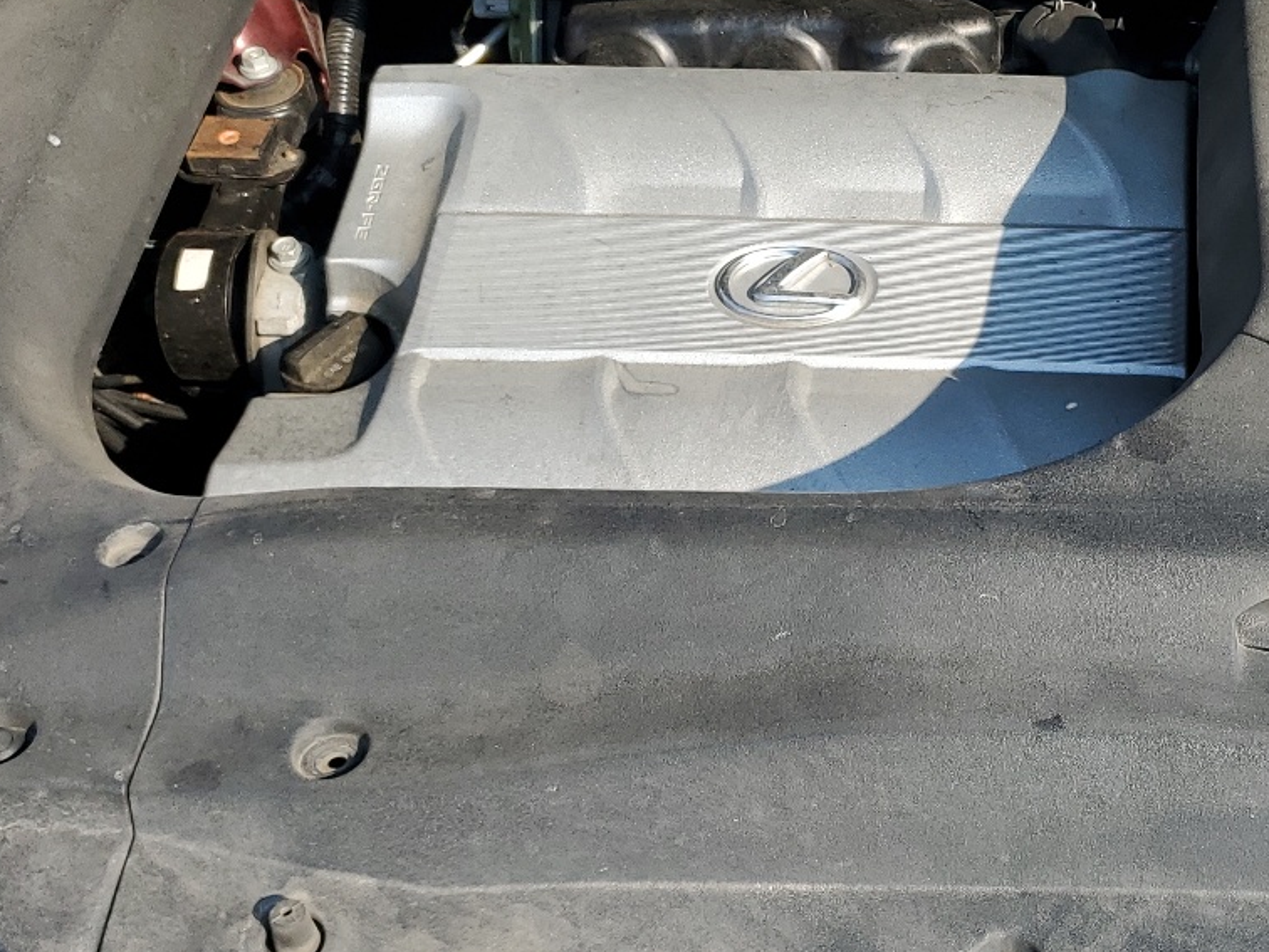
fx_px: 2016
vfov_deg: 26.4
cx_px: 1093
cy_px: 613
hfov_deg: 33.5
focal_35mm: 55
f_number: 1.5
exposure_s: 1/1250
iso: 50
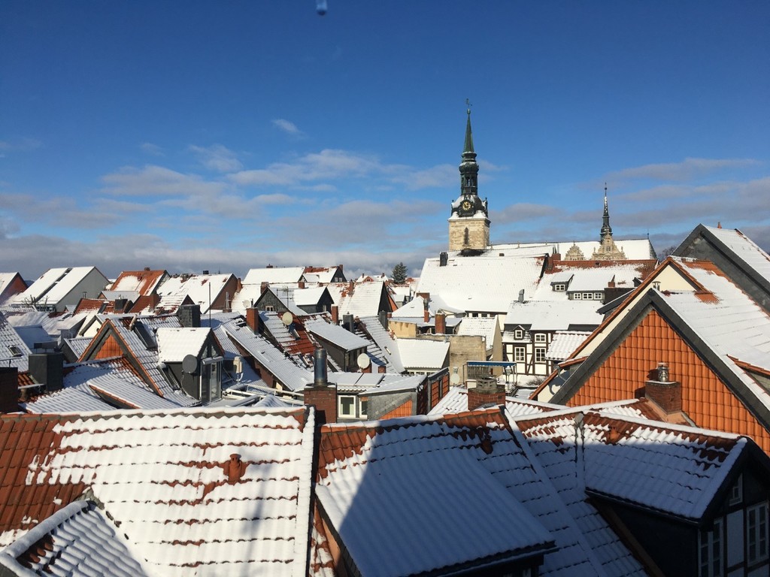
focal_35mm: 29
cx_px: 385
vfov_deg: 48.2
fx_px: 645
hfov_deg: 61.7
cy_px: 288
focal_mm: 4.15
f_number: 2.2
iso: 25
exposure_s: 1/4049
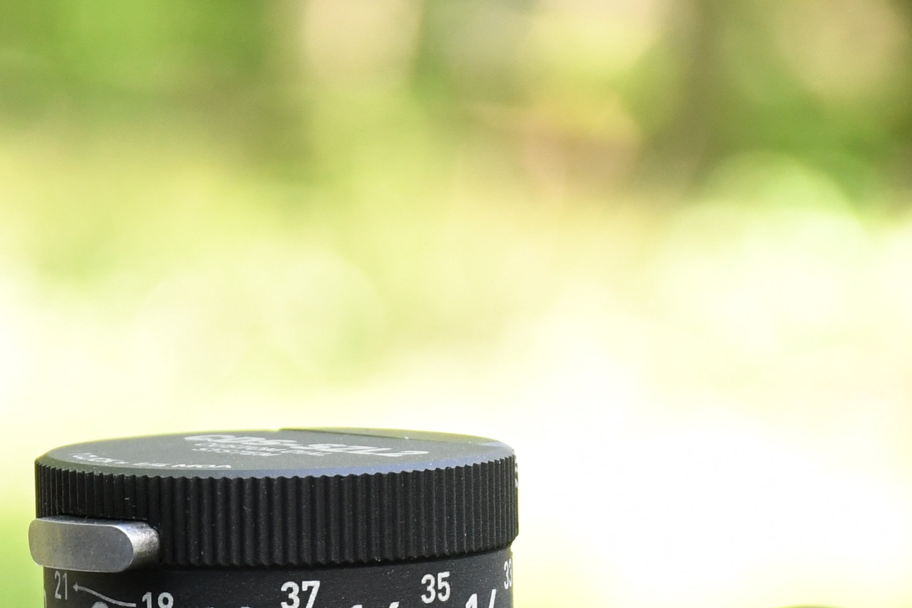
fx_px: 9422
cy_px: 757
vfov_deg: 3.7
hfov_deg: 5.5
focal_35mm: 372
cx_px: 332
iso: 1100
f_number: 10
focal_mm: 80
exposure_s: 1/60
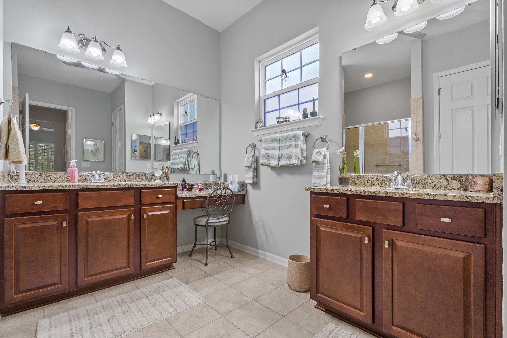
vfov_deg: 73.8
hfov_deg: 96.7
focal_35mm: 16
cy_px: 169
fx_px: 225
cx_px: 254
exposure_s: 1/15
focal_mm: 16
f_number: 8
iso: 1000
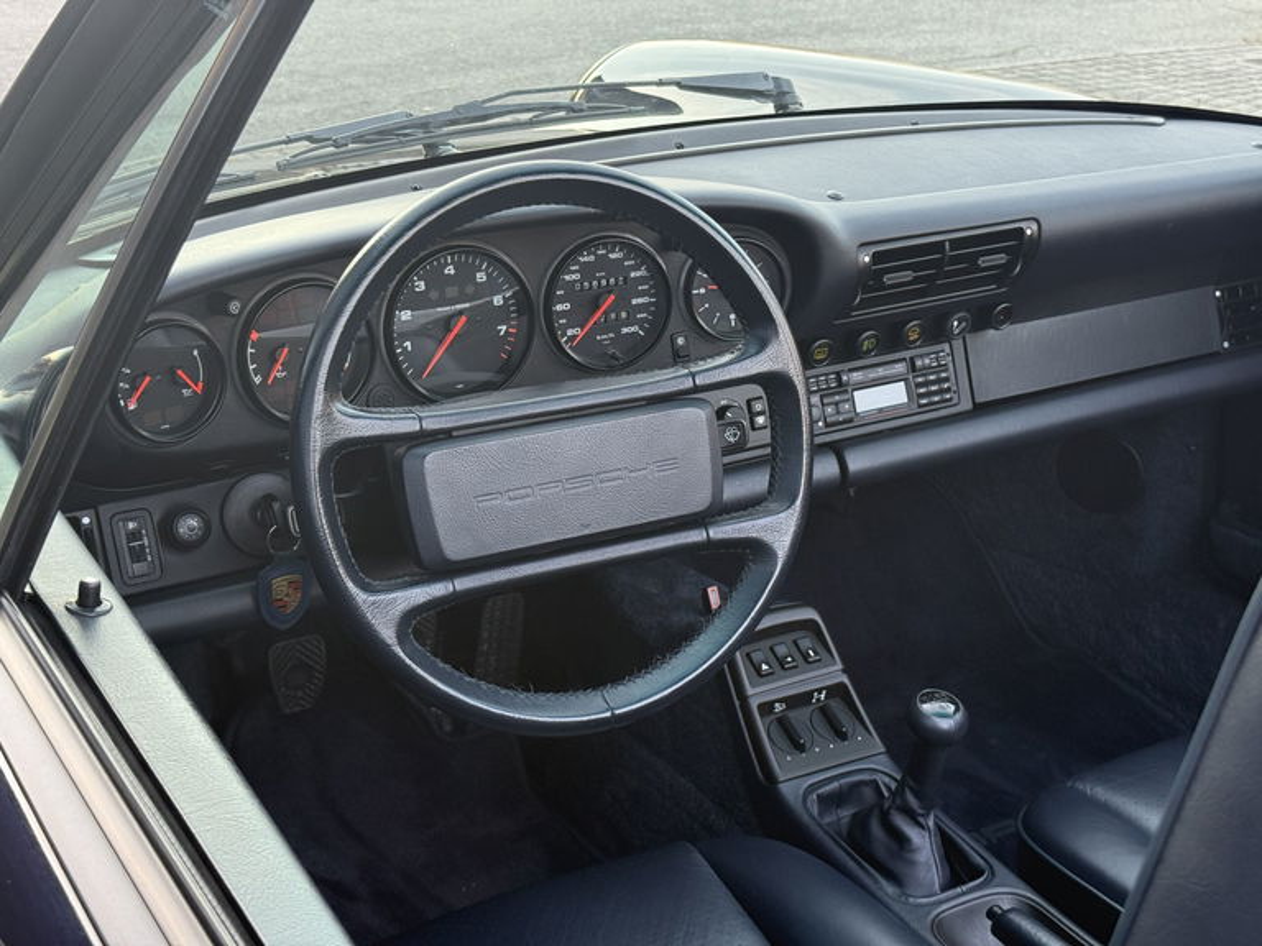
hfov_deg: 39.7
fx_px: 1750
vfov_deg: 30.3
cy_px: 473
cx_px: 631
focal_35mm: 48
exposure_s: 1/242
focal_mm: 6.76
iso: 160
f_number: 1.78
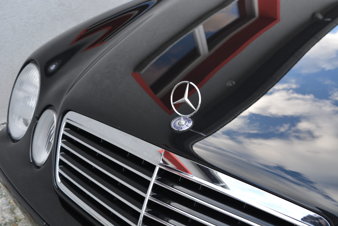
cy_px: 113
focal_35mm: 45
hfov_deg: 43.6
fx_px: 422
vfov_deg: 29.9
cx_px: 169
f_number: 5.6
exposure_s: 1/125
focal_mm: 30
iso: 360
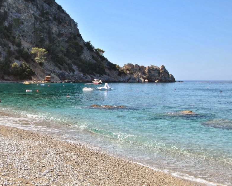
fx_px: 343
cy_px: 93
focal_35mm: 50
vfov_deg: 30.3
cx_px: 84
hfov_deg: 37.1
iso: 100
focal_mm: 24
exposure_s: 1/200
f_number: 7.1
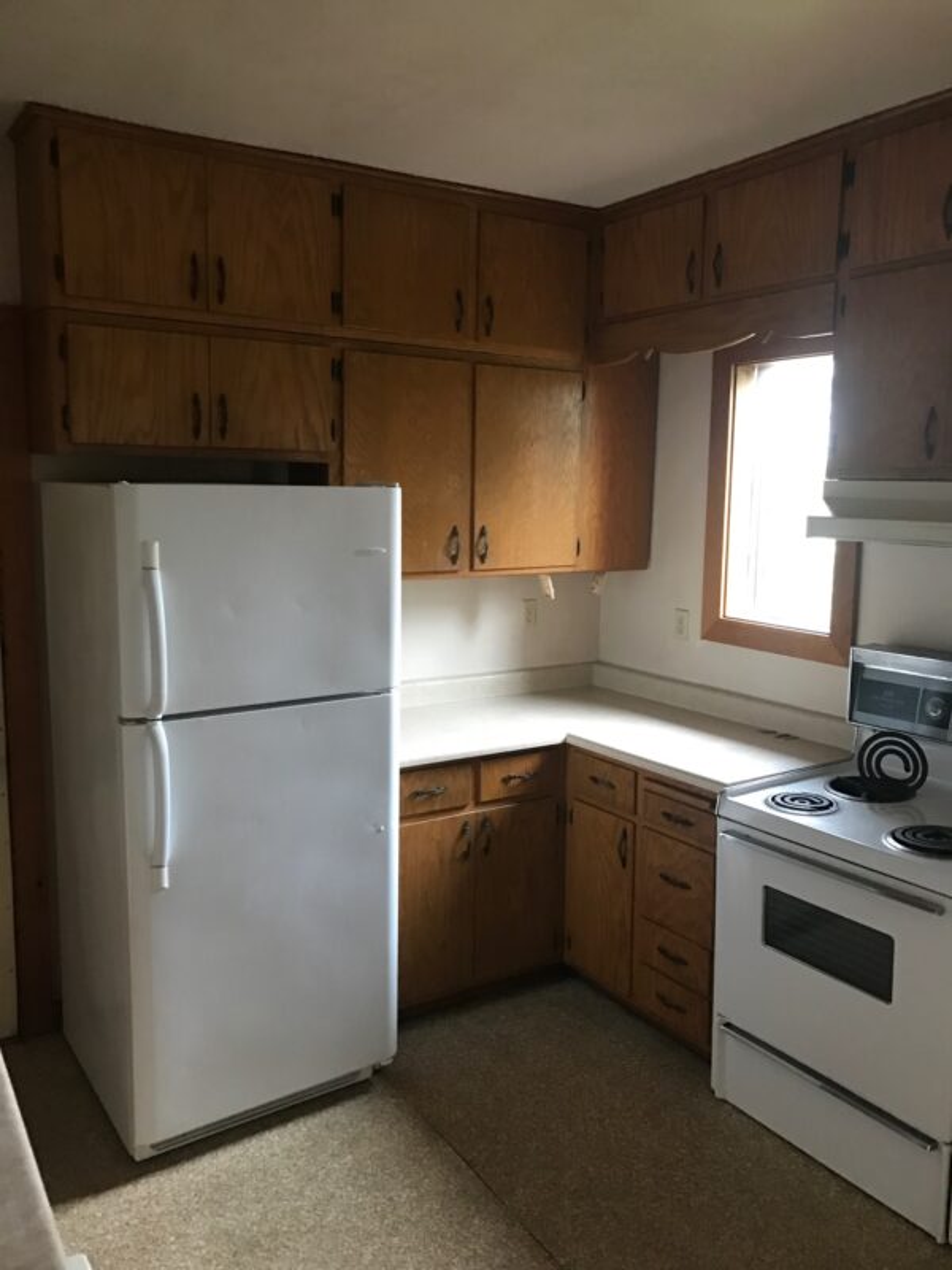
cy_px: 635
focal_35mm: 28
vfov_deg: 63.4
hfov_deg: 49.7
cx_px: 476
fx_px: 1027
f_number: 1.8
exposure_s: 1/15
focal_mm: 3.99
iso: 80
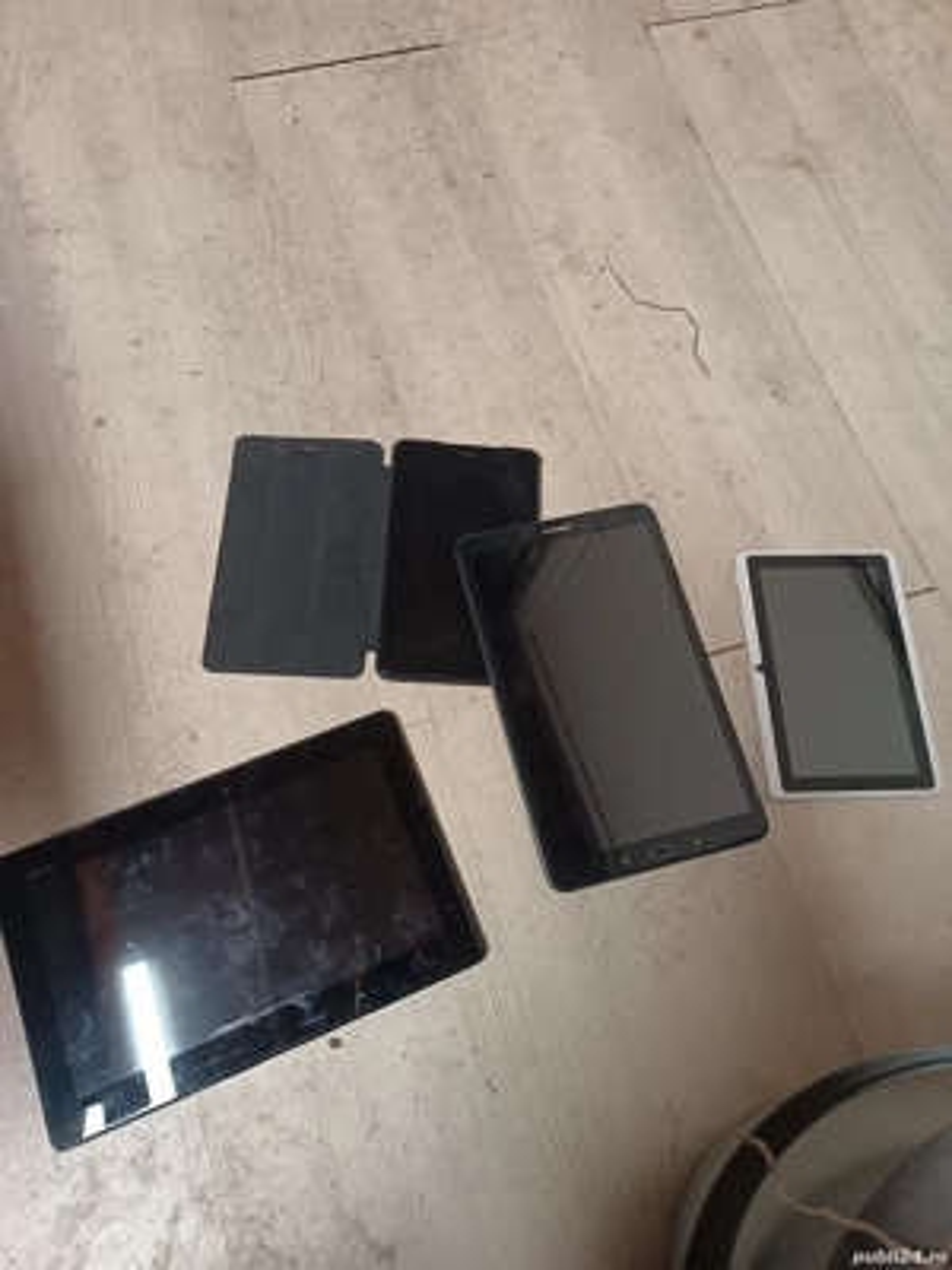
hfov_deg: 56.8
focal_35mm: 24
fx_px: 880
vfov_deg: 71.6
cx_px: 476
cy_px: 635
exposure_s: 1/25
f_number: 1.75
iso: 1422
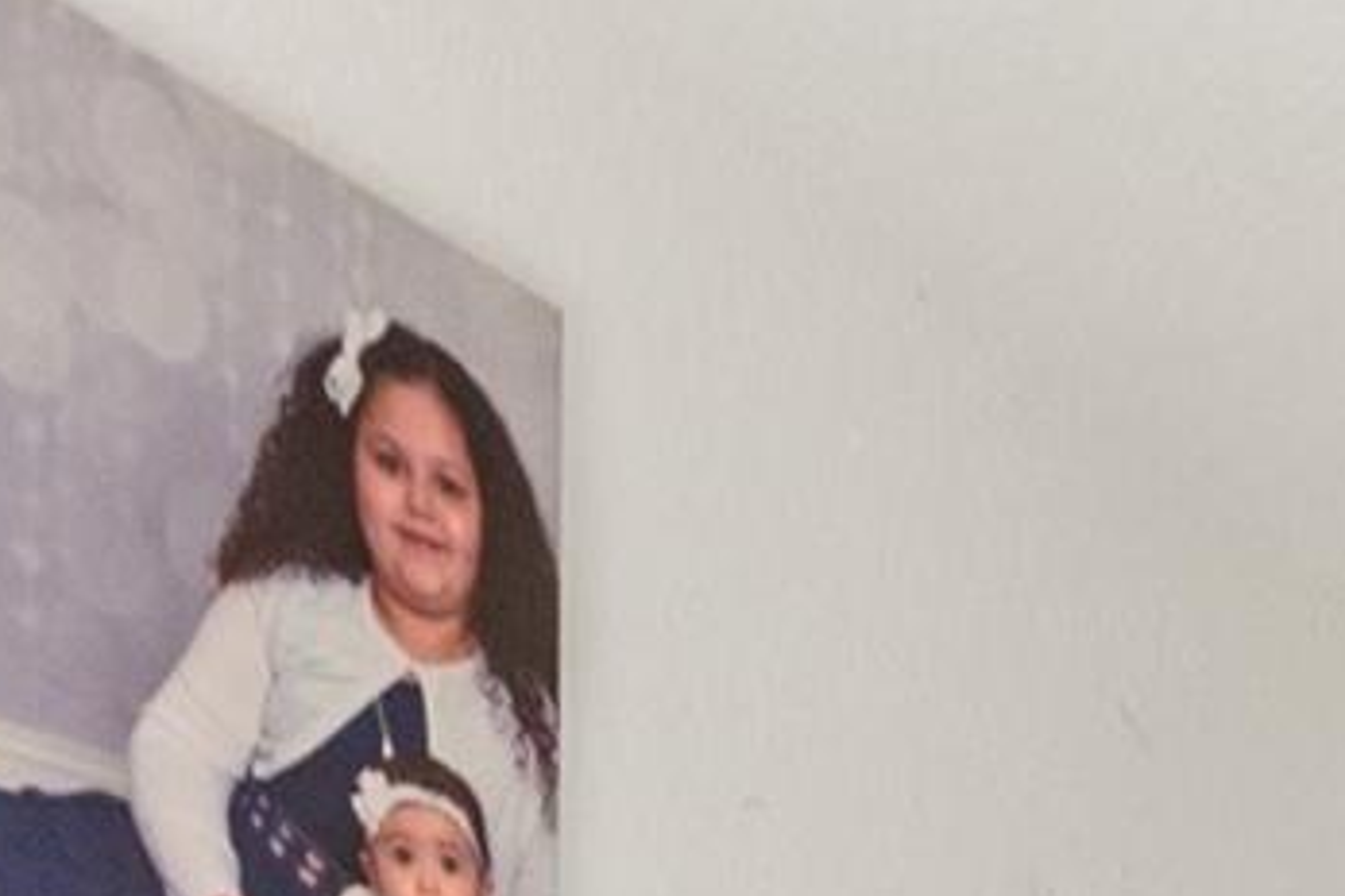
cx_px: 2605
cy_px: 1678
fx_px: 2578
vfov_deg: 16.2
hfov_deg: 19.3
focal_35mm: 69
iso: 400
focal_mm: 10
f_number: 8
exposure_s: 1/3
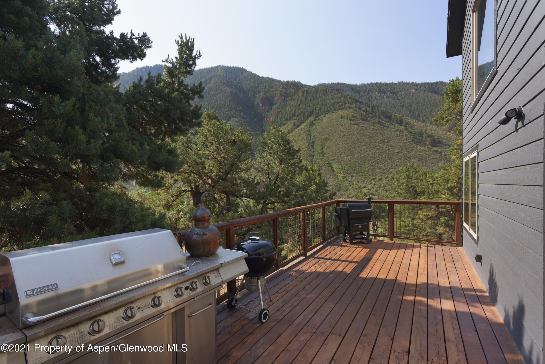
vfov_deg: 70.5
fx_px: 257
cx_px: 272
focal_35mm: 17
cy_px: 182
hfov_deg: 93.3
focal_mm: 17
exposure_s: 1/400
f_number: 7.1
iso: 250
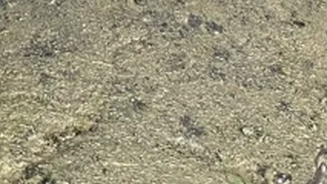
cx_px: -361
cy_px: -186
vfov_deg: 9.2
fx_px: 1067
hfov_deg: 14.1
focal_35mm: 123
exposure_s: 1/121
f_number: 1.78
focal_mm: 6.86
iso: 125
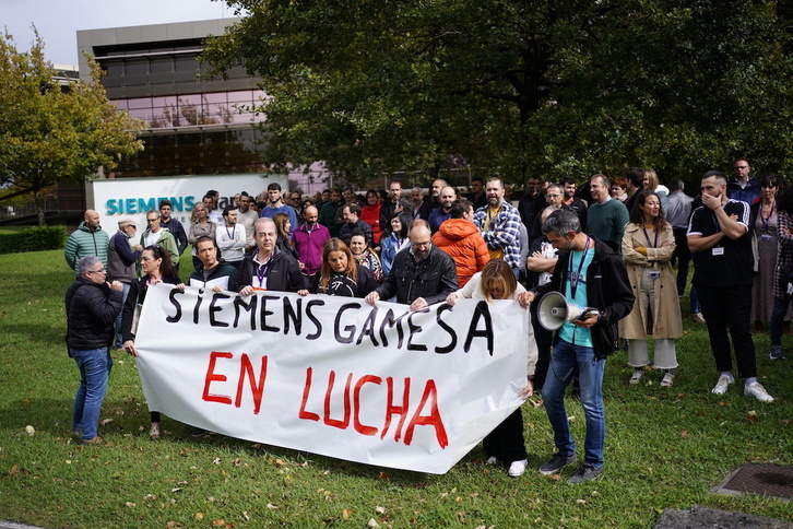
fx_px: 771
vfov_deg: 37.9
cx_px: 396
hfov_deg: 54.4
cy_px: 264
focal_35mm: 35
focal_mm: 35
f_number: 1.8
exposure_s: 1/2000
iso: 100
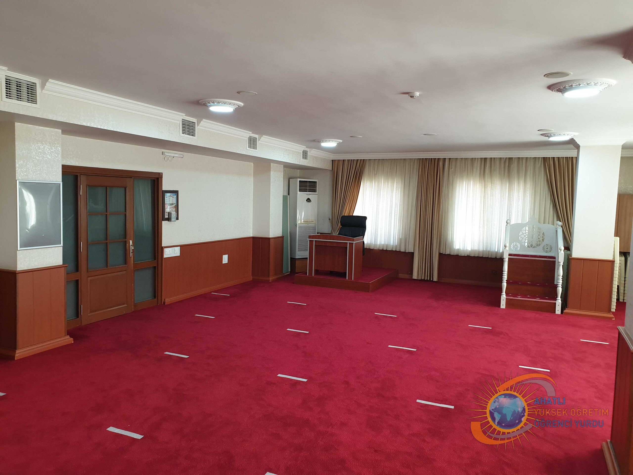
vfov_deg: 53.1
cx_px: 316
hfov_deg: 67.3
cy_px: 238
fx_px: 475
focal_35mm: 26
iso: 250
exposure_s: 1/30
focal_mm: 4.3
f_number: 1.5
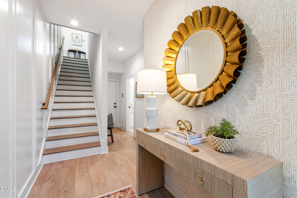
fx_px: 124
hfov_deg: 100.4
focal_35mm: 15
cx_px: 148
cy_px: 99
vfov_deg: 77.3
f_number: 8
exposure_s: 1/4
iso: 100
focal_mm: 10
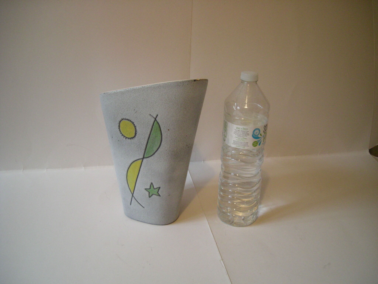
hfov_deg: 52.6
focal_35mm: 35
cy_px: 142
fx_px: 382
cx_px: 189
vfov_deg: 40.7
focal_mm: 5.7
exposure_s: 1/49.3
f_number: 2.8
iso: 278
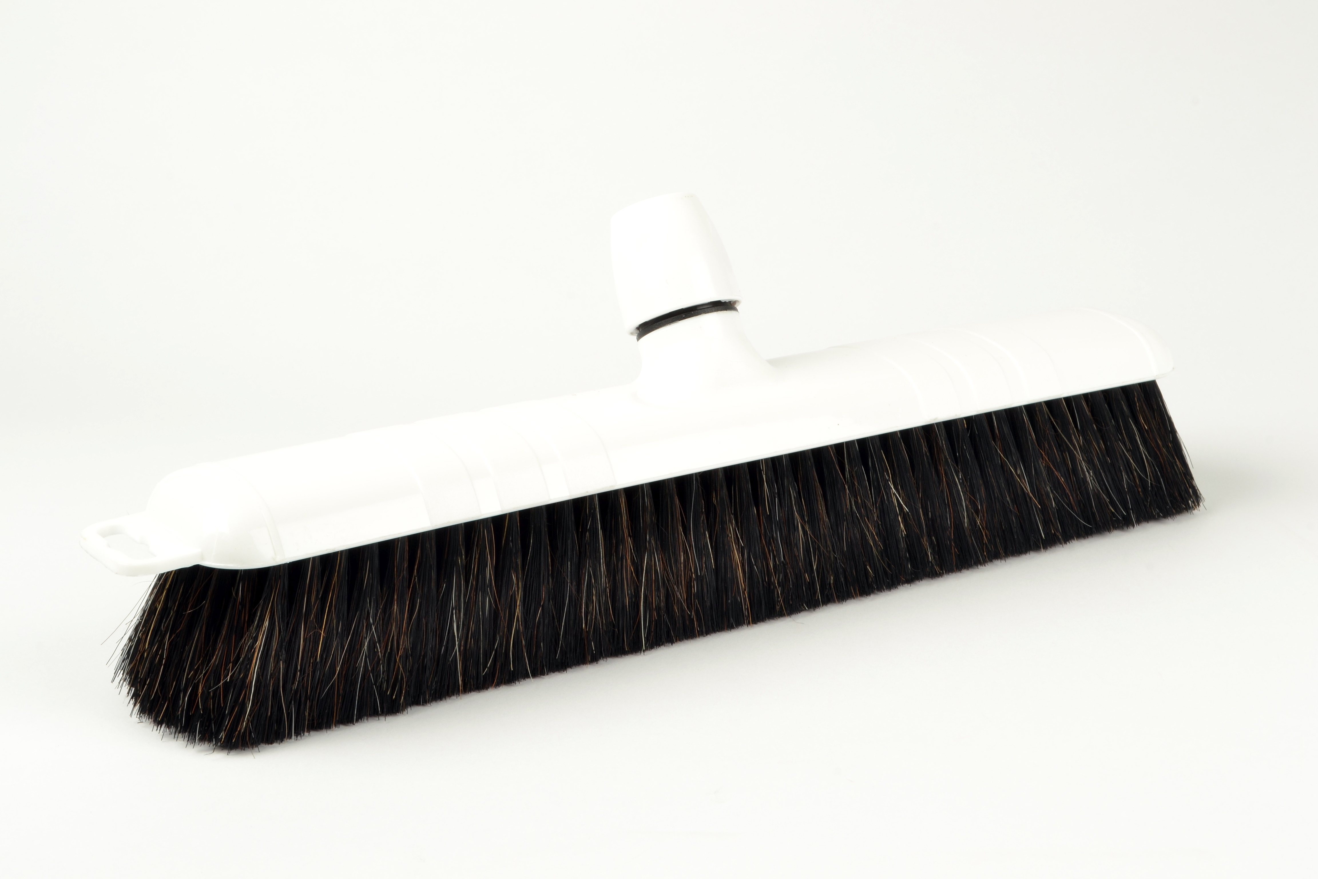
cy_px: 440
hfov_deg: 33.4
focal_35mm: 60
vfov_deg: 22.6
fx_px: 2196
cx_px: 659
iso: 200
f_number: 20
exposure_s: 1/125
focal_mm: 40
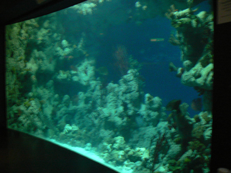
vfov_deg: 39.7
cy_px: 86
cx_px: 116
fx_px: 240
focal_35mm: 36
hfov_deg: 51.4
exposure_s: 1/4
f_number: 2.8
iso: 200
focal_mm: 6
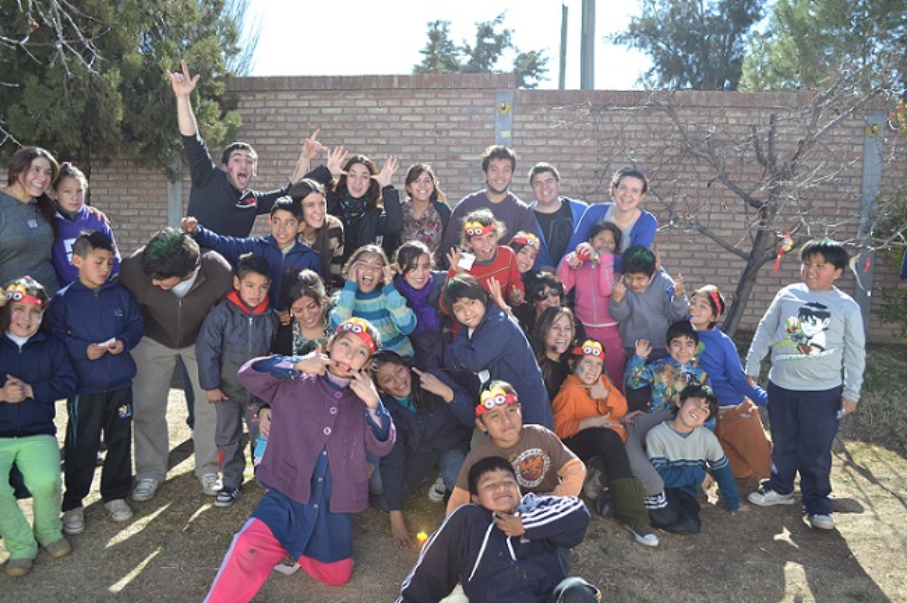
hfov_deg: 62.0
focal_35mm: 30
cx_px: 454
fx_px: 755
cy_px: 302
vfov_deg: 43.5
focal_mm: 20
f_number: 4.5
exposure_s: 1/1000
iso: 400
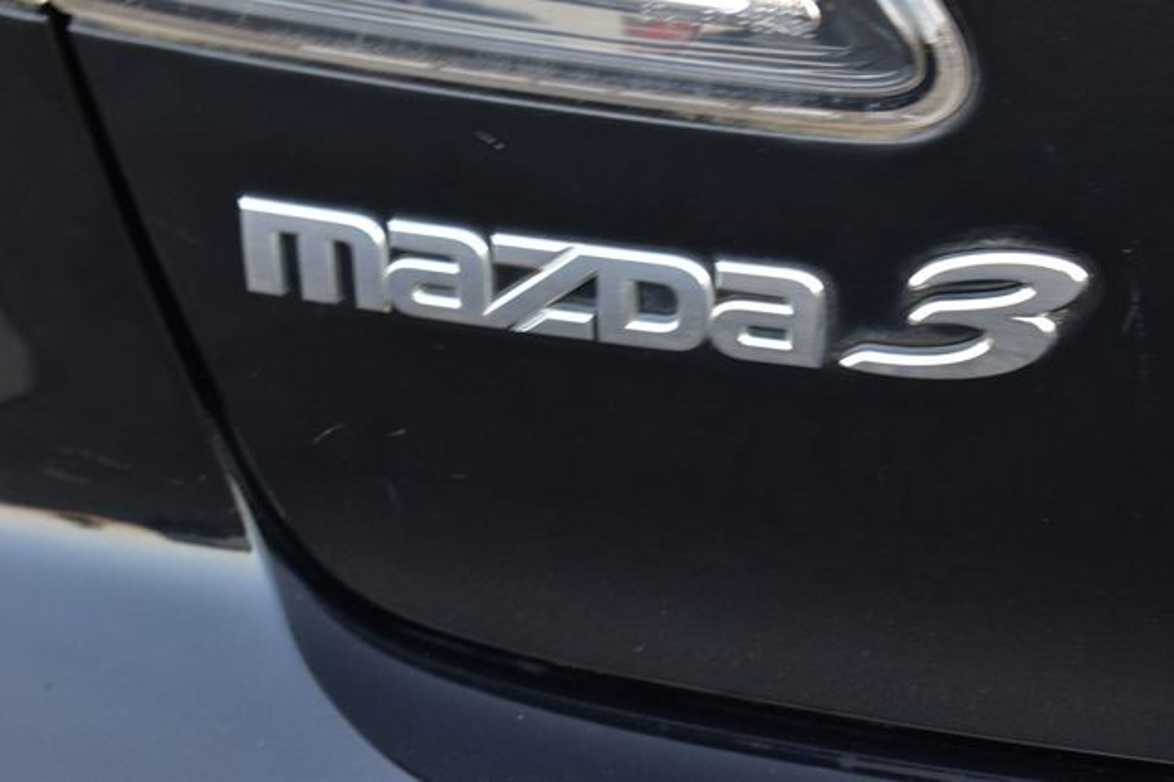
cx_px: 587
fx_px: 2347
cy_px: 391
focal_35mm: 72
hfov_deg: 28.1
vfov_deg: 18.9
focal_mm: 48
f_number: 7.1
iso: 400
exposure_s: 1/25
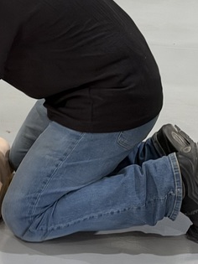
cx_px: -68
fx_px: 1191
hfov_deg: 9.3
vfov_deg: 12.6
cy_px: 26
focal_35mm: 156
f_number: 1.78
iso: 50
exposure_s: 1/60
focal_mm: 6.76
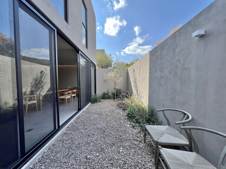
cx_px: 113
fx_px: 85
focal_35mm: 13
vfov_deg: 89.9
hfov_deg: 106.2
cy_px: 84
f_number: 1.8
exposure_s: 1/567
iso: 32
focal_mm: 1.57
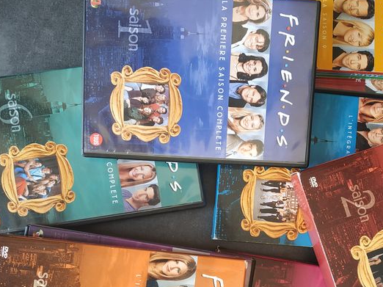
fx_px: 509
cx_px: 230
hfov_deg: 41.1
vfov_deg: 31.0
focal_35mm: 46
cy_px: 213
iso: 125
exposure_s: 1/50
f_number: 1.9
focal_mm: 3.94
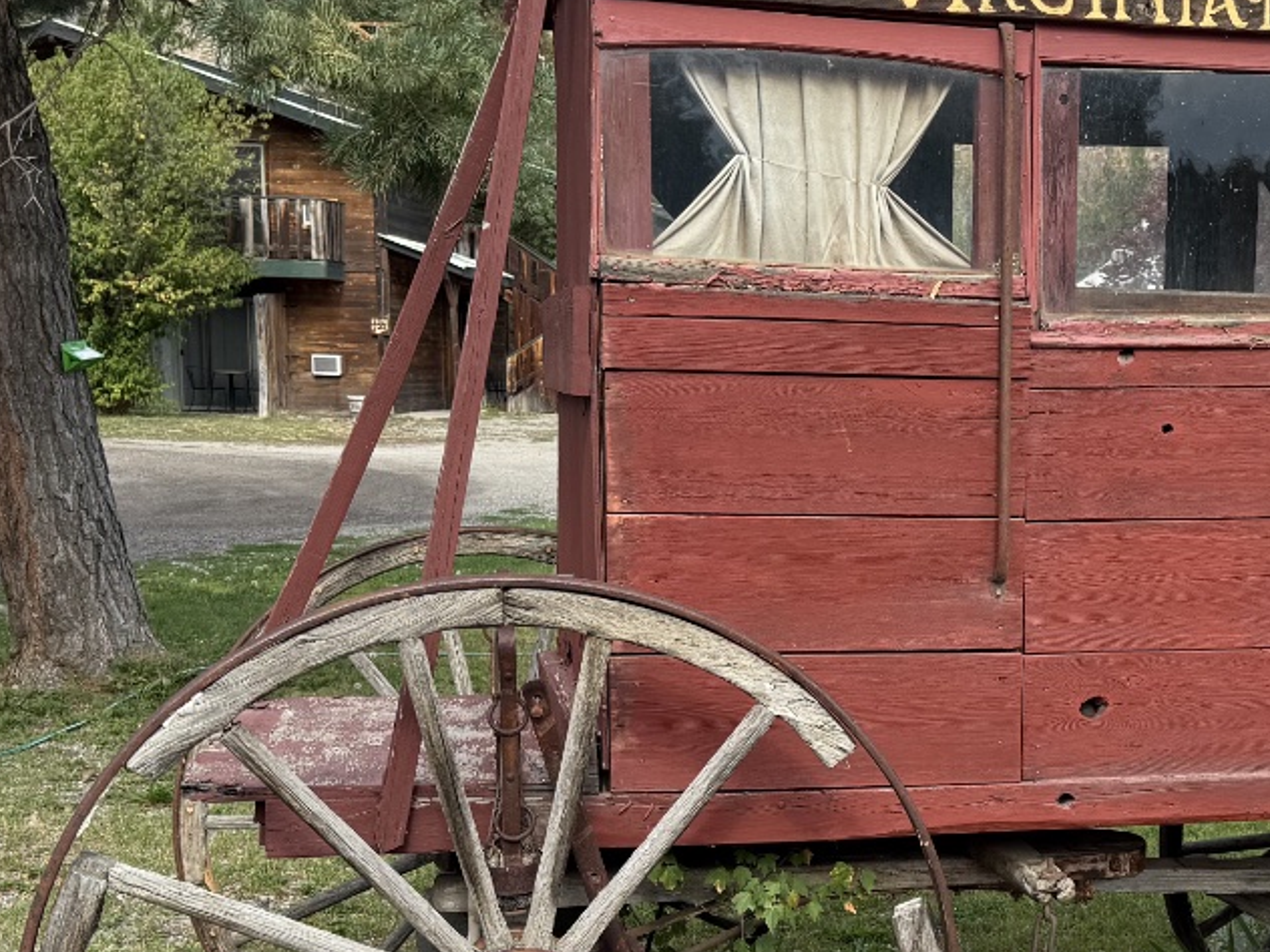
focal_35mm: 57
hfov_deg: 32.8
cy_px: 694
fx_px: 2091
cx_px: 1033
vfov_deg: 25.4
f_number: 1.78
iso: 80
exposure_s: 1/1855
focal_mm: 6.76
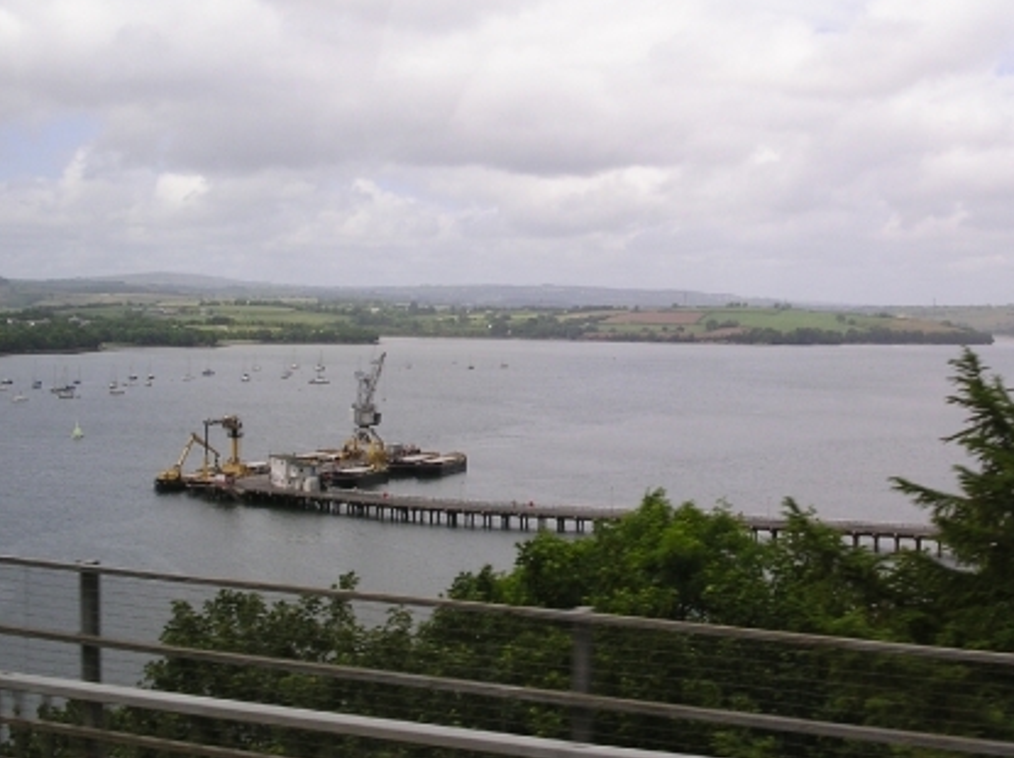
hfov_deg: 34.9
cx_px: 564
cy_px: 373
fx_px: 1609
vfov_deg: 26.5
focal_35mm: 55
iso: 100
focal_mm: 7.8
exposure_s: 1/180
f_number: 5.6
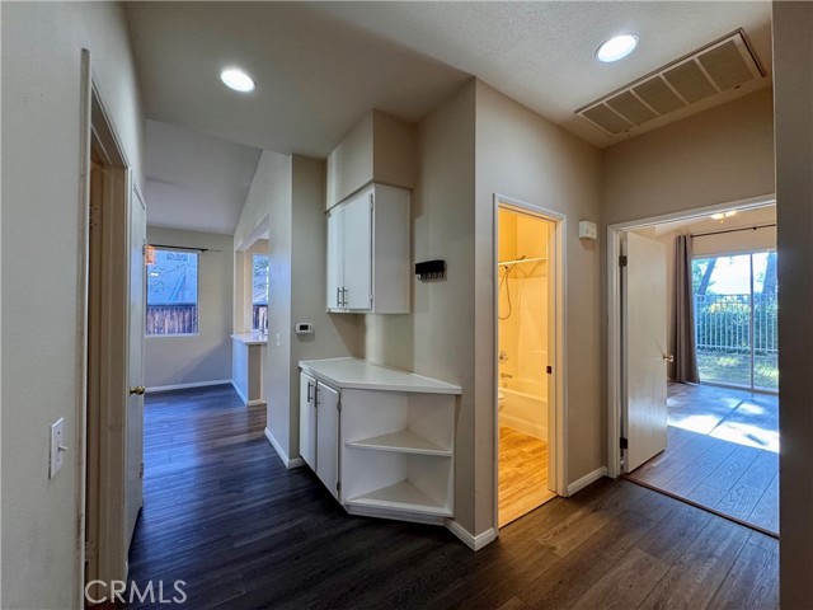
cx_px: 406
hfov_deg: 102.1
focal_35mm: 14
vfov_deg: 85.7
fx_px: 329
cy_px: 305
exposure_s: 1/120
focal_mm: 2.22
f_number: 2.2
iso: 250
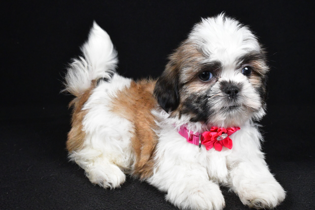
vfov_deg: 31.9
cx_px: 158
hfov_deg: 46.4
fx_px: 367
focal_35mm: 42
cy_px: 105
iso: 6400
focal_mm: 28
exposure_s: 1/500
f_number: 11
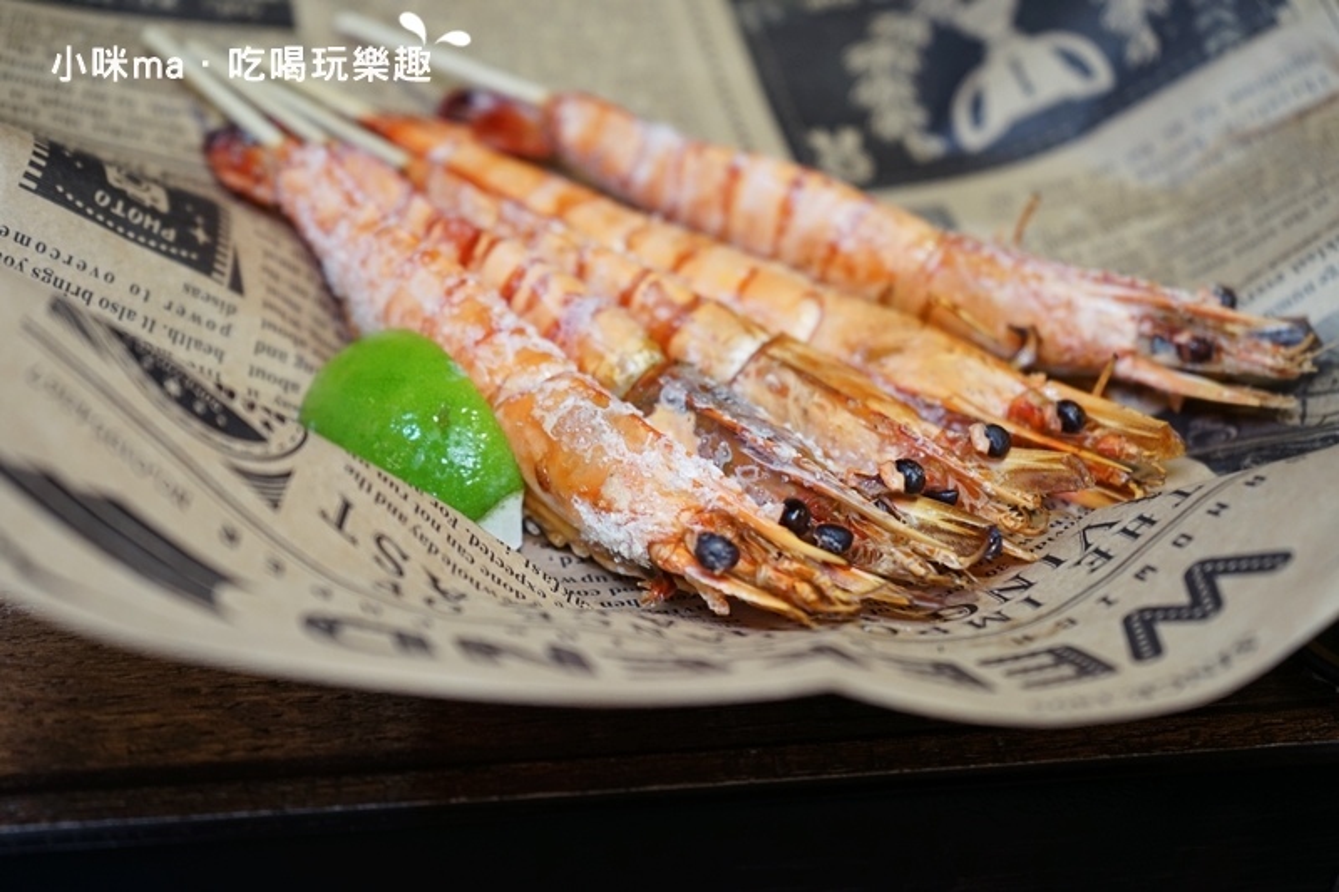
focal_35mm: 54
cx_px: 670
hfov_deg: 36.9
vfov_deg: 25.0
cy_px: 446
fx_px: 2008
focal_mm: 54
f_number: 5
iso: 800
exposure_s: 1/60
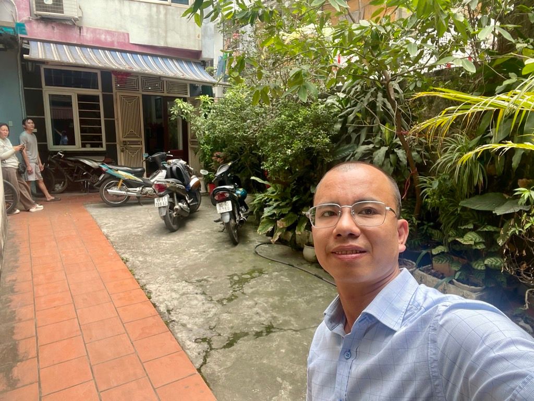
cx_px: 267
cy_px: 200
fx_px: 355
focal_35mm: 23
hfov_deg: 73.9
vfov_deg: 58.9
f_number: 2.2
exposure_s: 1/121
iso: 25
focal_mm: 2.71
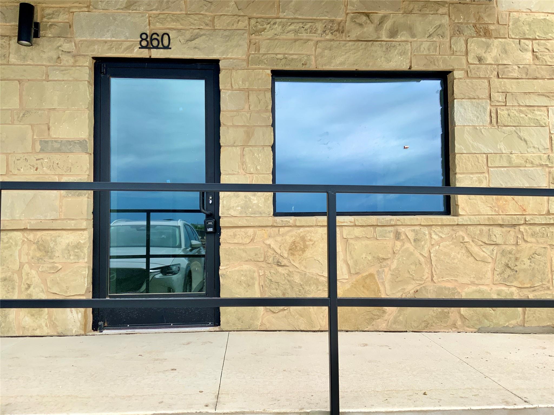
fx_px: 464
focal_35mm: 29
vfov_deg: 48.2
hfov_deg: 61.7
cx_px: 277
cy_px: 208
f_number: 1.8
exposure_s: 1/728
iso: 16
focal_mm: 3
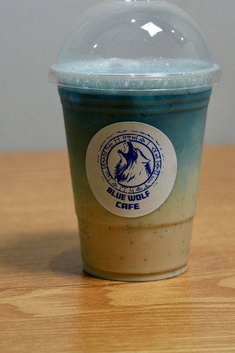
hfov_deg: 14.5
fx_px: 921
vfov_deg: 21.7
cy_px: 149
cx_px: 137
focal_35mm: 94
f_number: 4
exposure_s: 1/80
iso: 400
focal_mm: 50
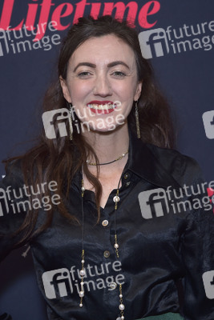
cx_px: 107
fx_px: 935
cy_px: 160
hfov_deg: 13.1
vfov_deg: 19.4
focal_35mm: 105
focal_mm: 105
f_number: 6.3
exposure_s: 1/250
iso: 1000
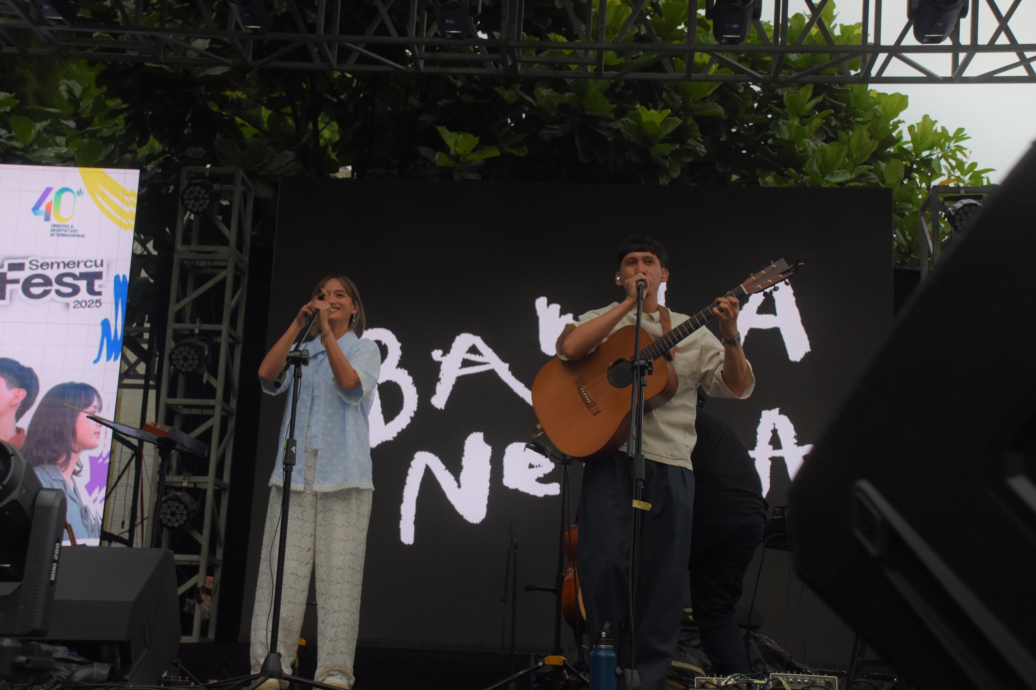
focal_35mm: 52
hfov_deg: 37.9
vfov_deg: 25.8
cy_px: 345
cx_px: 518
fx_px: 1511
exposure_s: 1/90
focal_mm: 35
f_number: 5.6
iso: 560
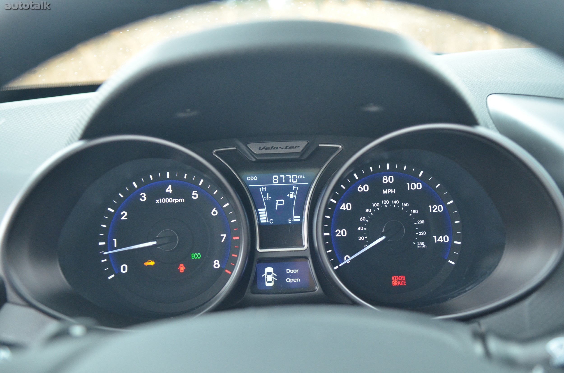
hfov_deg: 49.6
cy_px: 186
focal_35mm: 39
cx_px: 282
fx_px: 610
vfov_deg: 34.1
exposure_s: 1/80
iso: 1600
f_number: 2.8
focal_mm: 26
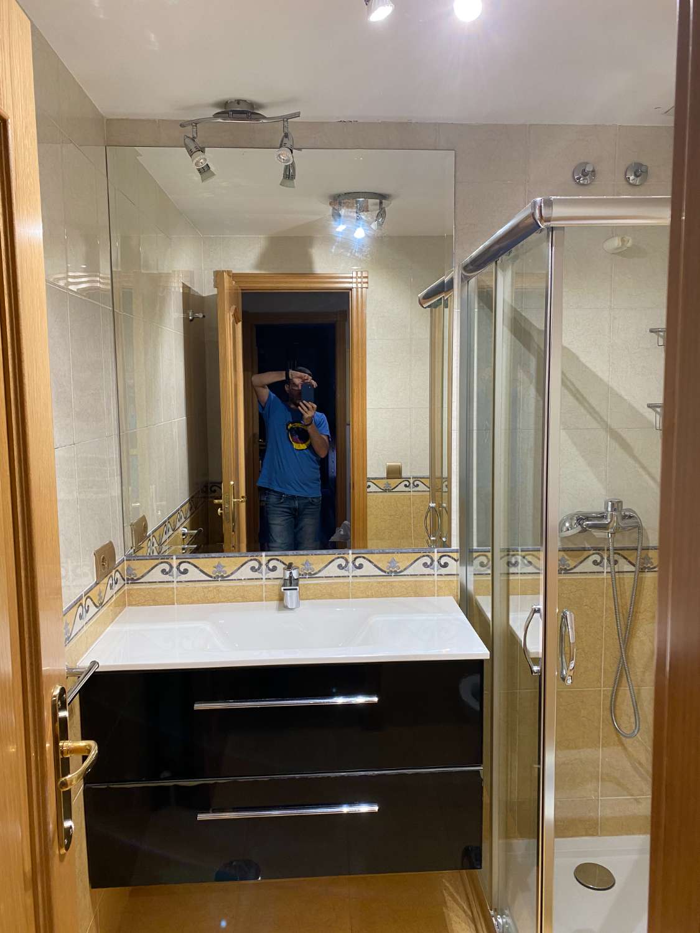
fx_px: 701
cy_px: 466
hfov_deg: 53.1
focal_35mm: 26
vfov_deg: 67.3
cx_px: 350
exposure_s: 1/50
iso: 80
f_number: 1.8
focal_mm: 4.25
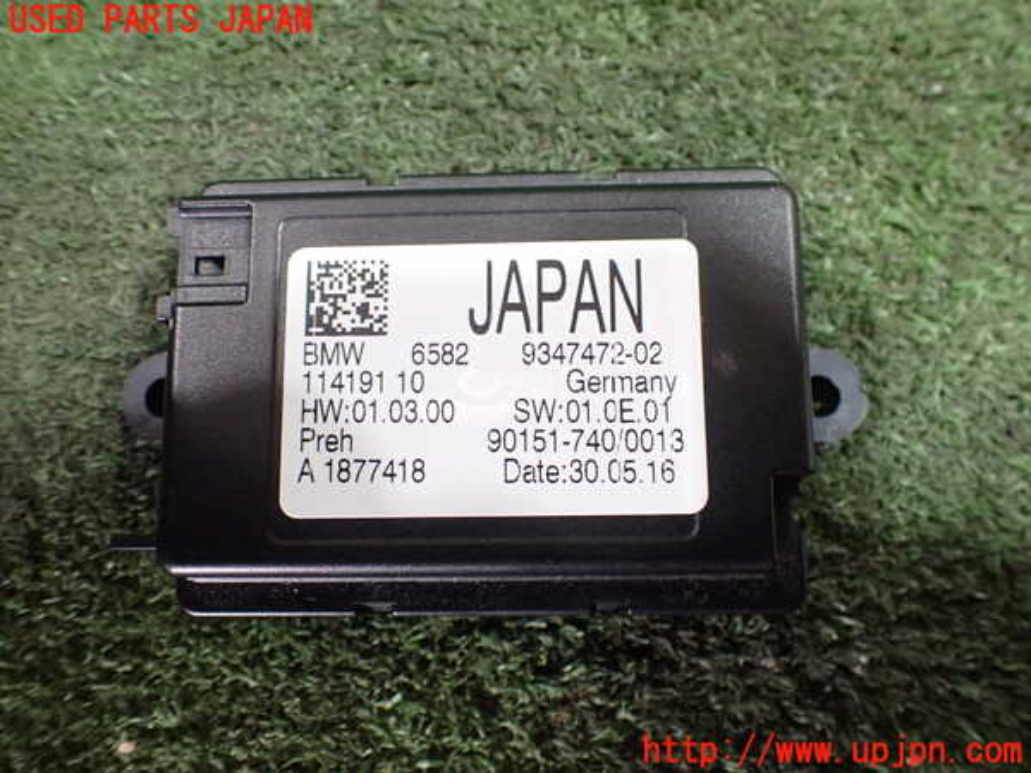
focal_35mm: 30
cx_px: 516
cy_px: 386
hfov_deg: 60.0
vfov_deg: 46.8
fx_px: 894
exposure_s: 1/50
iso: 800
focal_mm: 5.4
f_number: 2.3
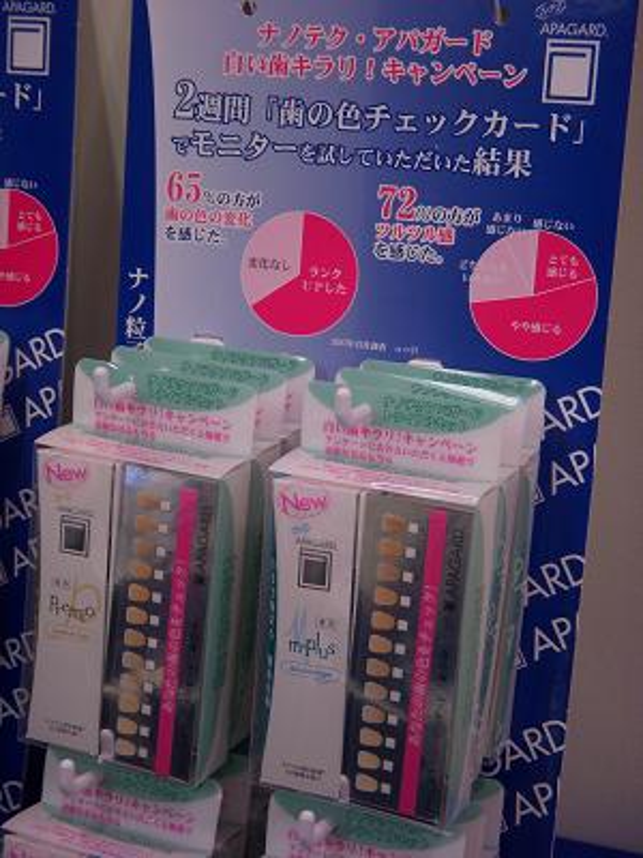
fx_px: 1635
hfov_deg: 22.3
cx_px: 322
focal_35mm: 66
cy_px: 429
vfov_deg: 29.4
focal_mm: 11
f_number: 3.7
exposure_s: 1/40
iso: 100
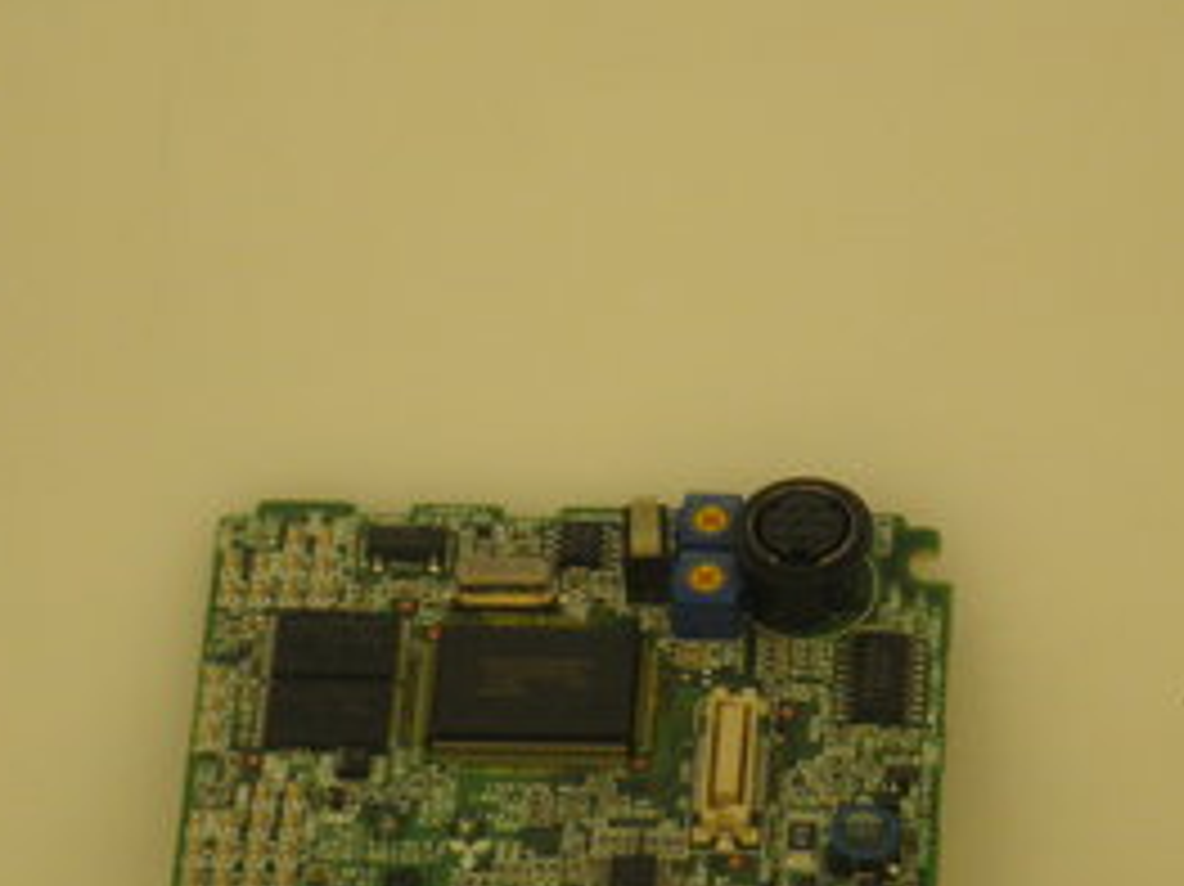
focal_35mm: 253
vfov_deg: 5.9
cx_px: 801
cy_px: 423
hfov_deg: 7.8
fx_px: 8650
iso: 160
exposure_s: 1/30
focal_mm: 23.5
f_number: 6.5
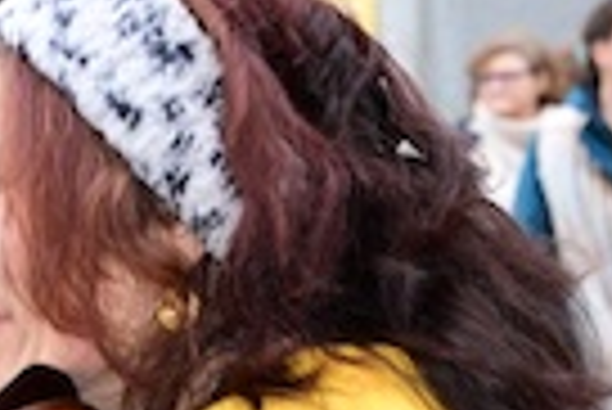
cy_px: 505
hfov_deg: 8.4
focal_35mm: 243
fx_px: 4135
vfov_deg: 5.6
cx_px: -63
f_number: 7.1
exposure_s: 1/30
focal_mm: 56
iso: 400
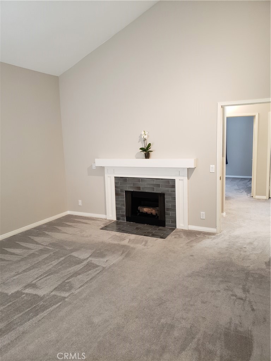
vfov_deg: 67.3
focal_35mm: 26
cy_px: 180
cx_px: 136
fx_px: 271
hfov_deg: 53.1
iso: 320
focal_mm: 4.3
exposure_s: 1/40
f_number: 1.5
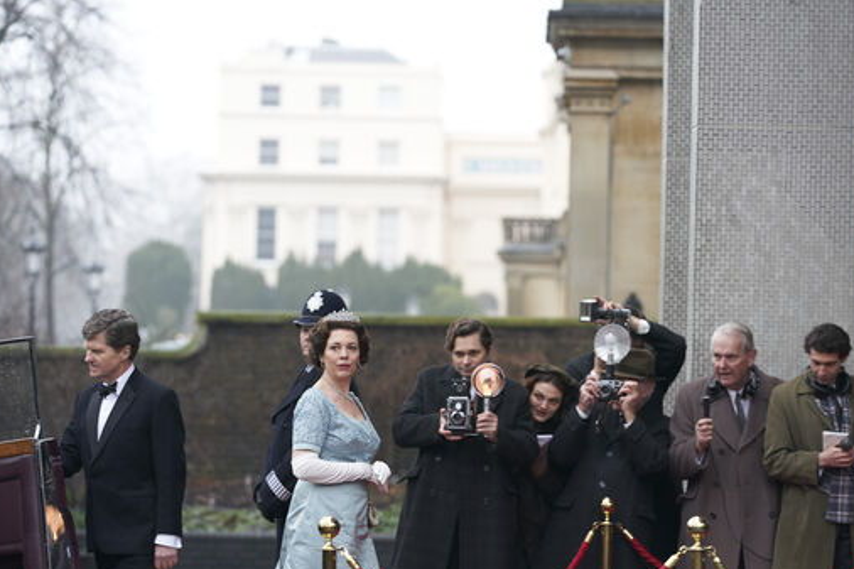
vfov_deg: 7.3
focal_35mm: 188
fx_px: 4458
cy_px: 370
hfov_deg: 10.9
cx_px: 461
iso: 800
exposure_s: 1/250
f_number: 3.5
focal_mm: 144
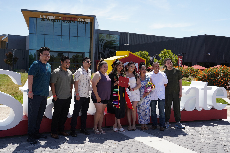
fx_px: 275
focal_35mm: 43
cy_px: 76
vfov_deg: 31.2
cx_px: 115
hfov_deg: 45.4
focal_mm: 43
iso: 1000
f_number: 5
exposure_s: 1/4000
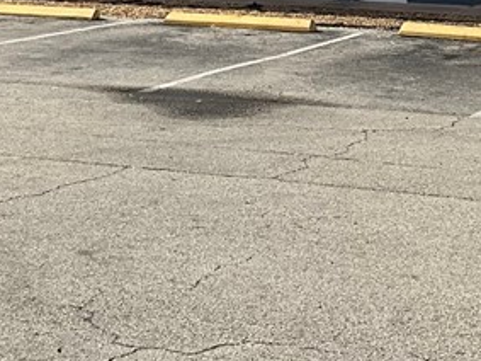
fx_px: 1458
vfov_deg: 13.6
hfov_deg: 18.7
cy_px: -97
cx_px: 335
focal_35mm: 105
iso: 25
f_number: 1.8
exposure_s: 1/3534
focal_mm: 3
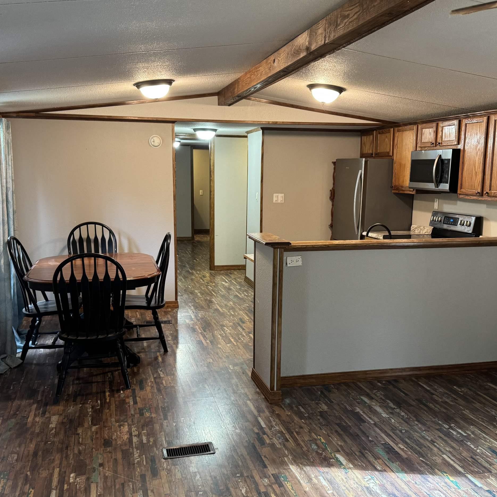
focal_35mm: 35
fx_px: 569
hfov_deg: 47.2
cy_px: 269
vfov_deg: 47.2
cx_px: 251
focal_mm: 6.76
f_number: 1.78
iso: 250
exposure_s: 1/60
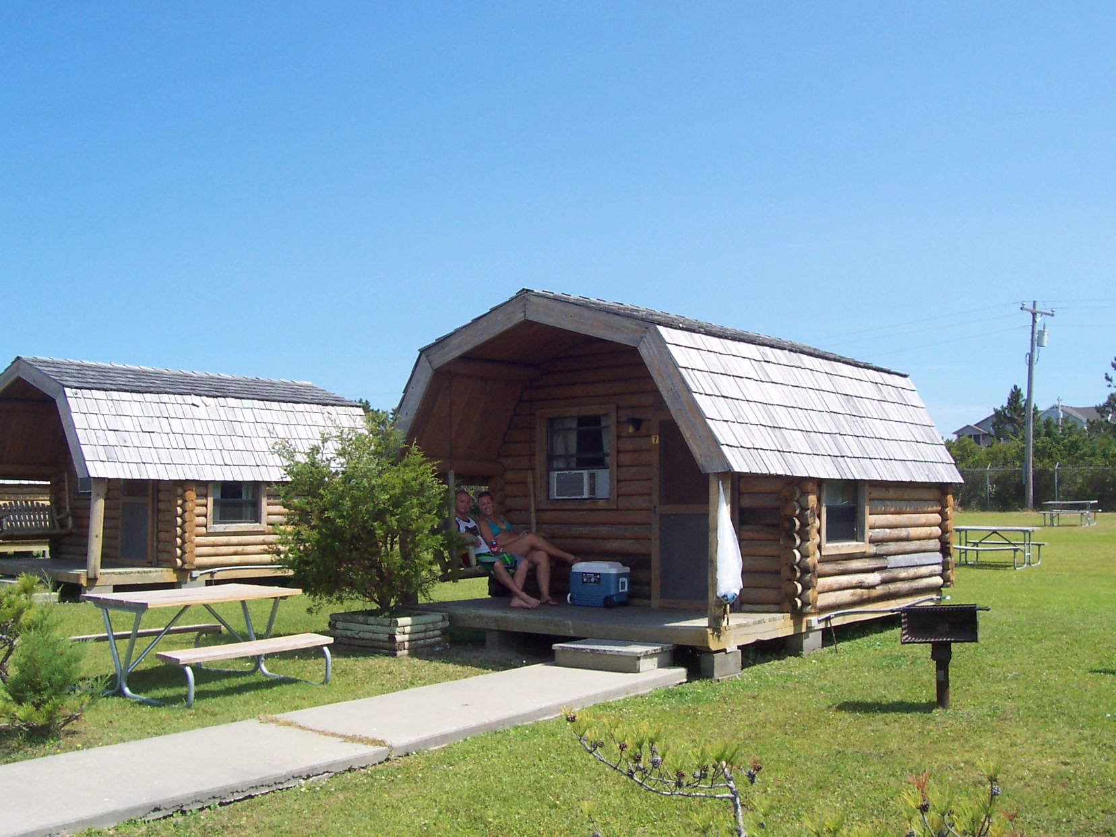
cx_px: 558
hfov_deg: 50.1
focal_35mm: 37
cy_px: 418
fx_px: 1193
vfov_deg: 38.7
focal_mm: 5.6
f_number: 5.6
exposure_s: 1/500
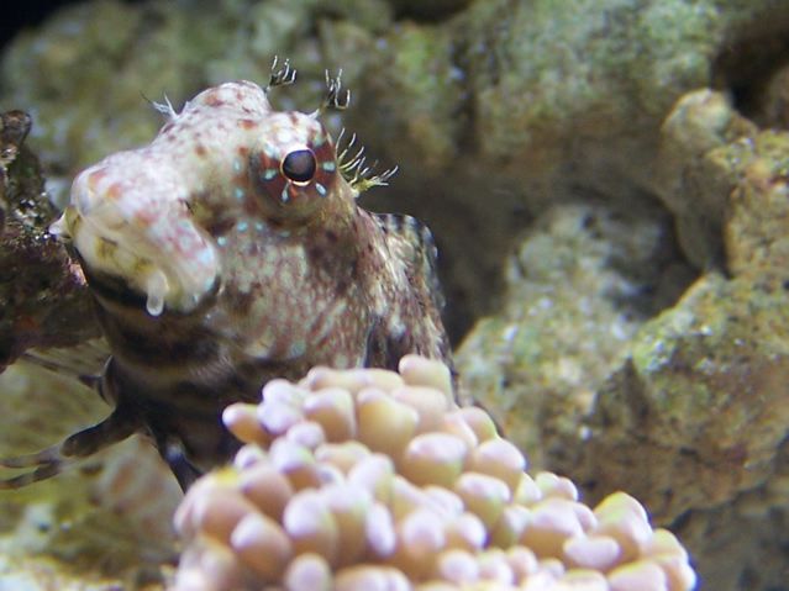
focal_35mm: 38
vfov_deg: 37.7
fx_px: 866
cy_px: 296
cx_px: 394
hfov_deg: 49.0
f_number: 2.8
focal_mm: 6.3
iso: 100
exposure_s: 1/30
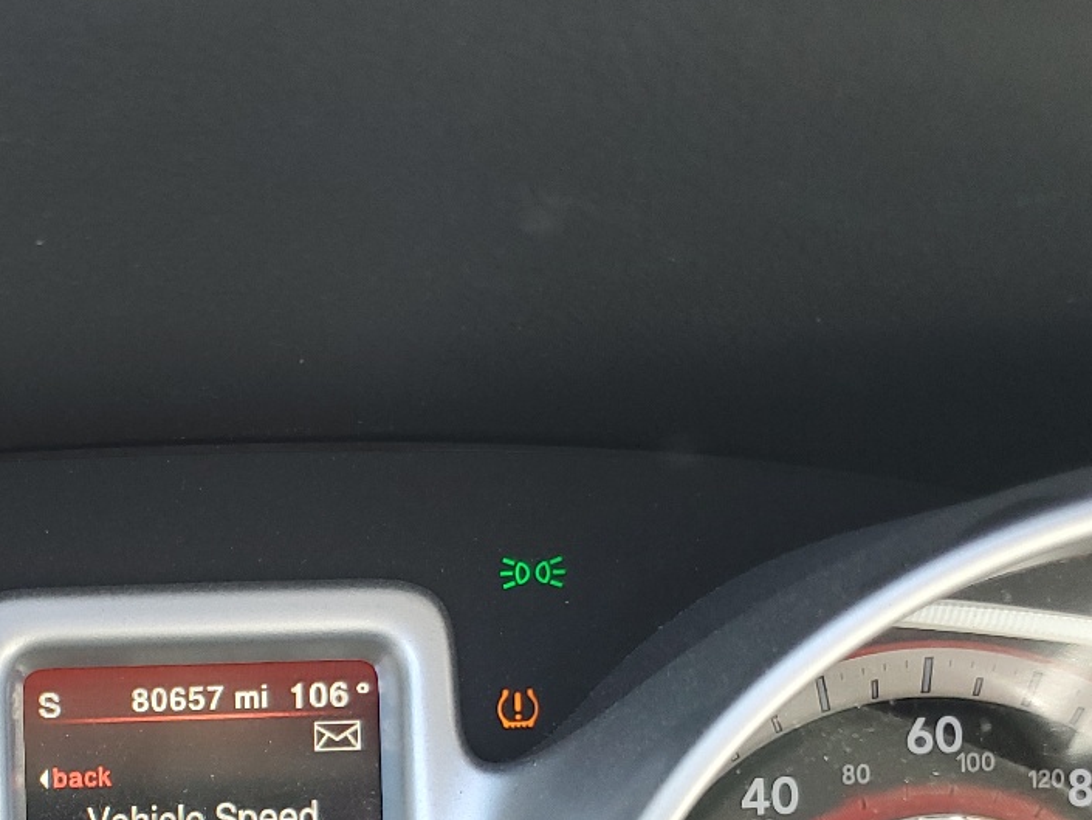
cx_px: 136
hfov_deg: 31.4
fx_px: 1862
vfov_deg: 23.9
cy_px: 795
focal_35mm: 59
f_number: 1.5
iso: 76
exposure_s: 1/120
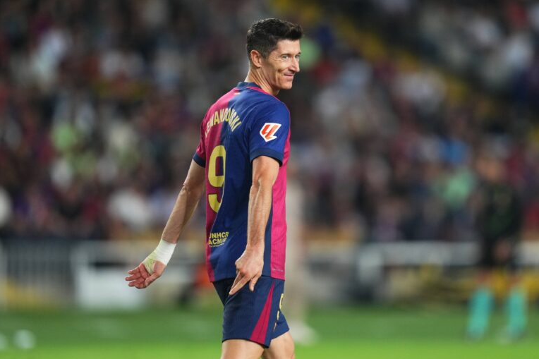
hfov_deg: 5.1
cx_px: 270
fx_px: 6017
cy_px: 180
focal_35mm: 402
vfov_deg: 3.4
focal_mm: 400
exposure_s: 1/1600
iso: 2000
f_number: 2.8
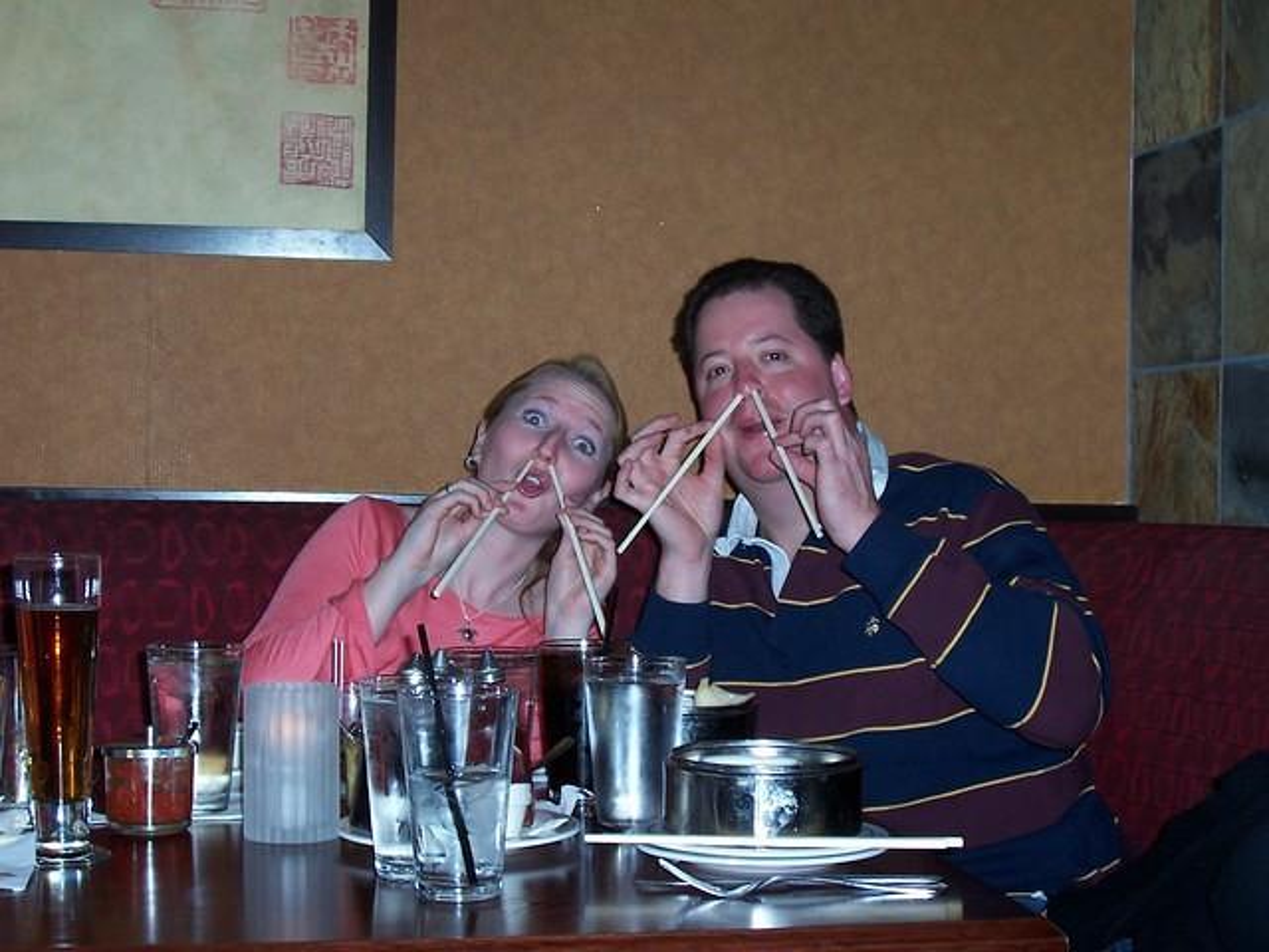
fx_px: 2090
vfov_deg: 25.7
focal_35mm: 57
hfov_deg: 33.8
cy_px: 476
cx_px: 634
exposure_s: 1/60
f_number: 3.4
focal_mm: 8.6
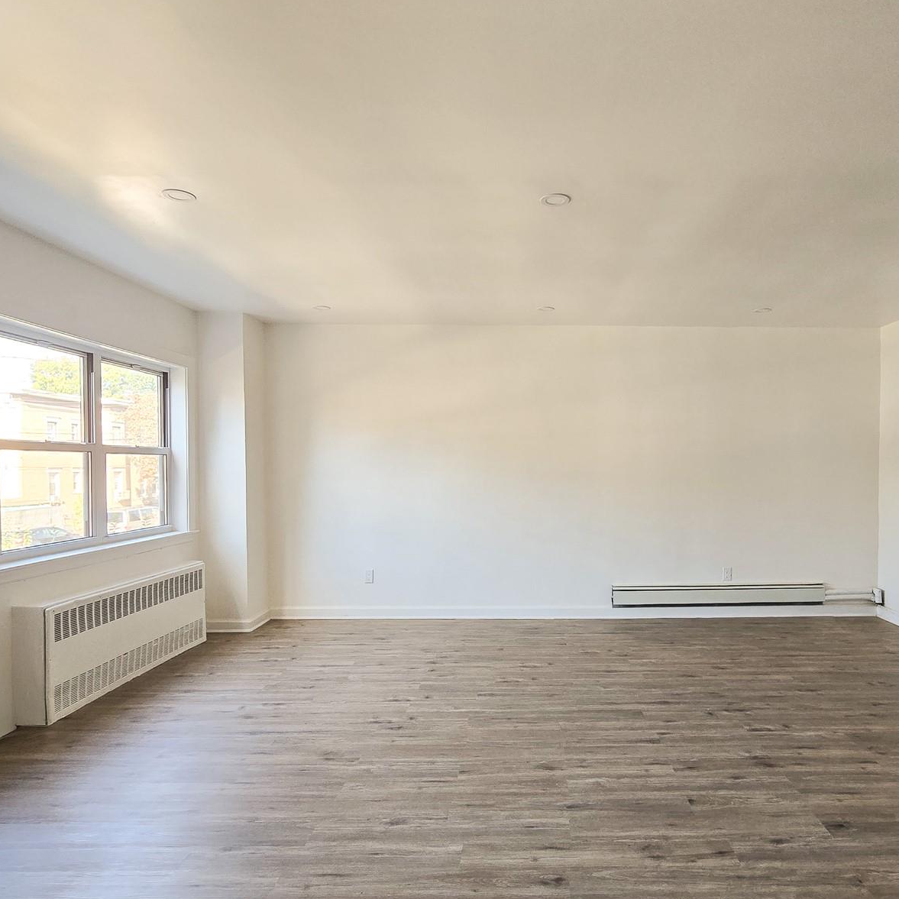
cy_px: 480
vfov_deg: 74.7
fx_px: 588
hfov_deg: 73.9
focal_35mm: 20
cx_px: 543
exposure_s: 1/100
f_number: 2.2
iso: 125
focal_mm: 2.2
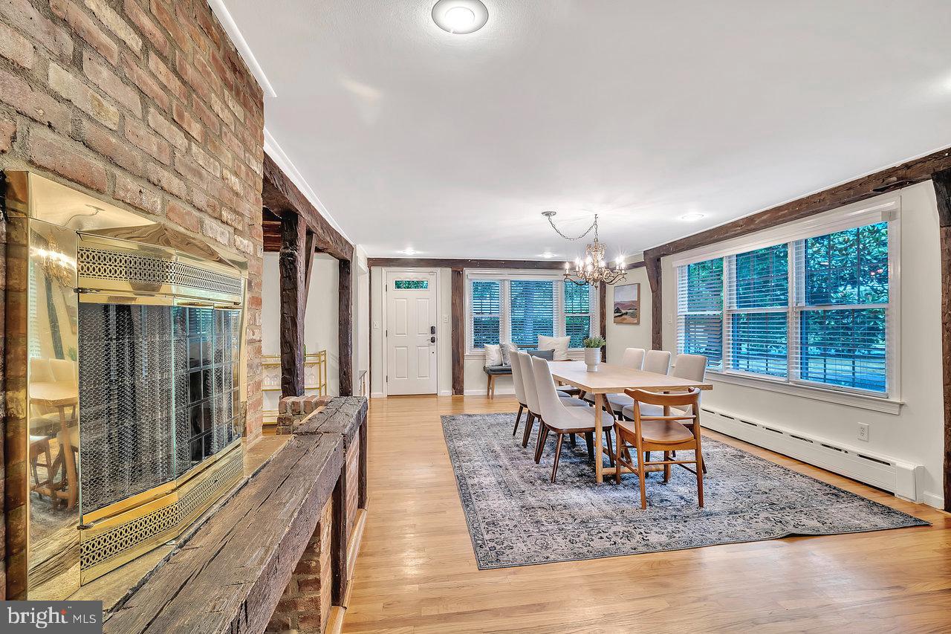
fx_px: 423
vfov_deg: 73.7
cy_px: 317
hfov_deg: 96.7
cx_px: 476
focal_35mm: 16
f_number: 8
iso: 320
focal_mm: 16
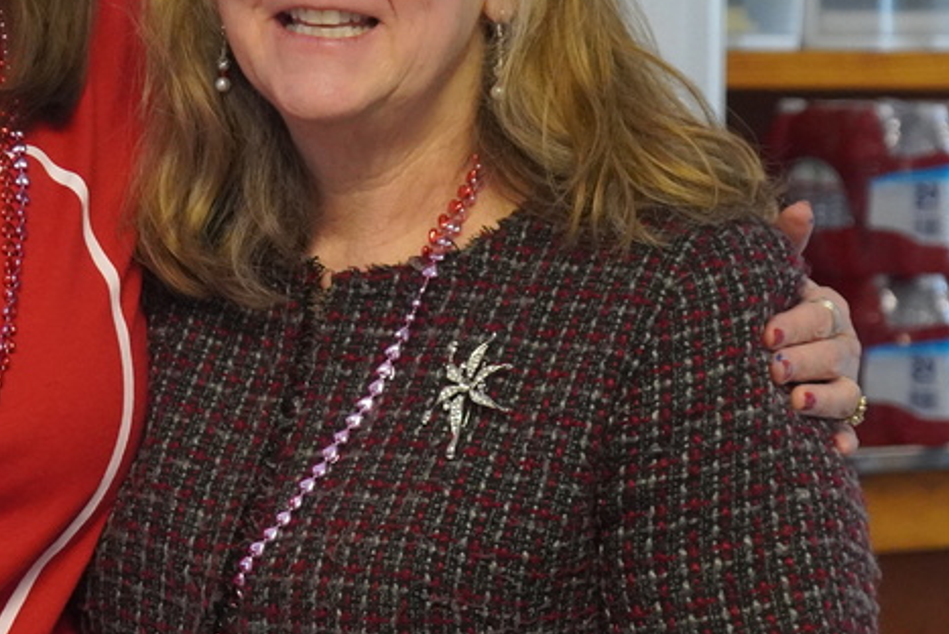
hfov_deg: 17.6
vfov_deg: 11.9
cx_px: 195
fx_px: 3036
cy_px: 94
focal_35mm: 115
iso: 3200
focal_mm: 35
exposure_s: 1/160
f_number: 4
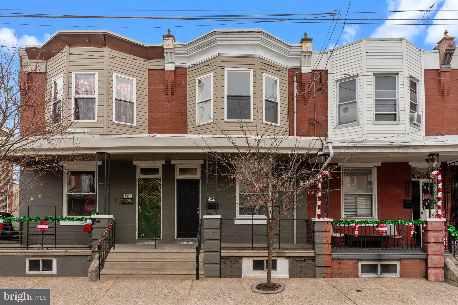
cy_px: 152
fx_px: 305
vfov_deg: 53.1
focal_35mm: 24
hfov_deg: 73.7
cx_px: 229
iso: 500
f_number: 10
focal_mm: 24
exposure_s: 1/250
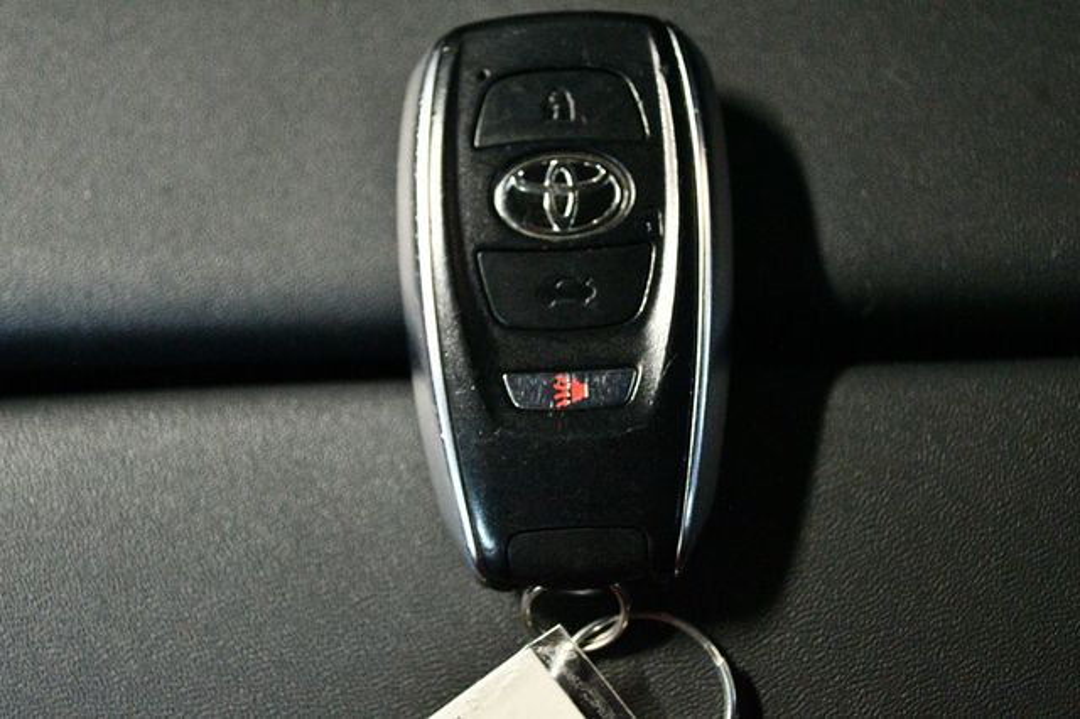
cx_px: 540
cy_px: 360
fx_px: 1559
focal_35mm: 52
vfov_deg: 26.0
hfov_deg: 38.2
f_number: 5
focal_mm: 35
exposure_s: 1/50
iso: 12800
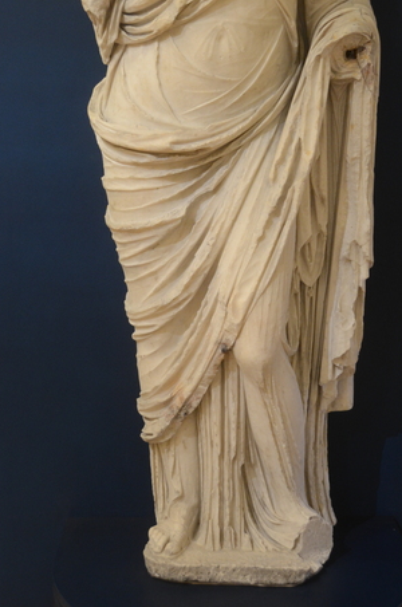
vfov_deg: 31.4
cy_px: 221
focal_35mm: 64
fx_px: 1072
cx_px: 216
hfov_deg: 21.2
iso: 1000
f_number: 4
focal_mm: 29
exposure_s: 1/50
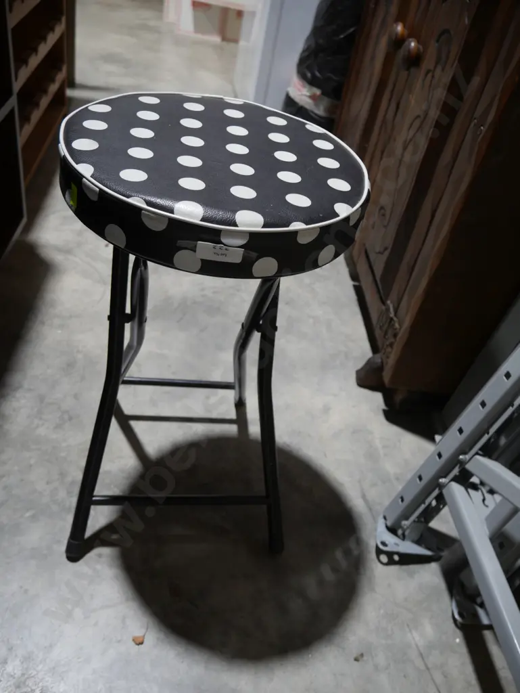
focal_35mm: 28
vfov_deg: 63.4
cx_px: 260
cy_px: 346
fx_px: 560
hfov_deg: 49.8
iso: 320
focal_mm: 14
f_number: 3.5
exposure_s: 1/60
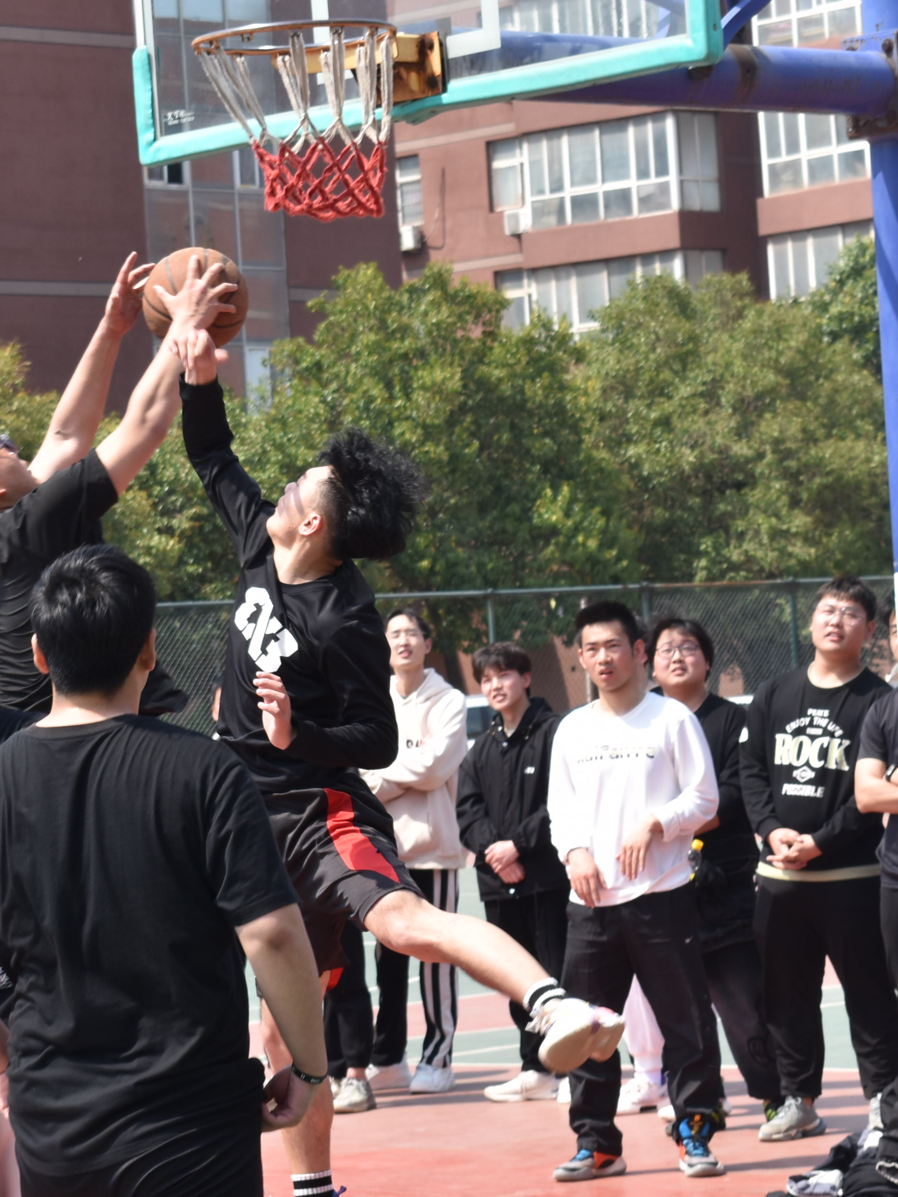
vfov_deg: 13.8
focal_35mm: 143
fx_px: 4941
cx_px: 341
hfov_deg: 10.4
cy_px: 561
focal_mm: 55
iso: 200
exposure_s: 1/320
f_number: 9
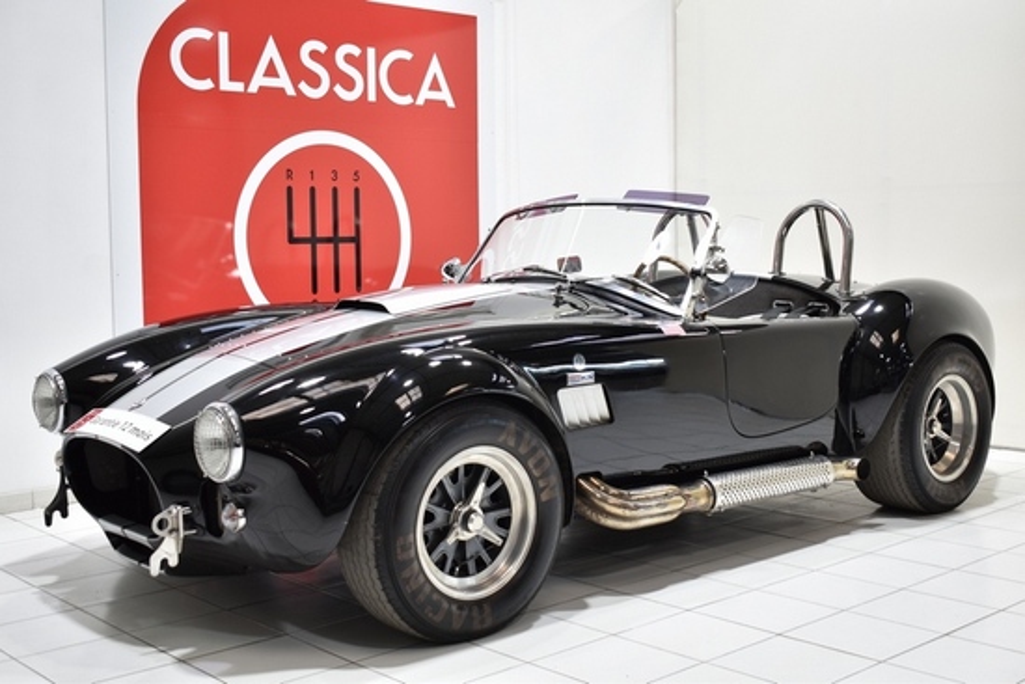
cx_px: 512
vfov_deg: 29.9
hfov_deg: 43.6
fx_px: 1282
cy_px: 342
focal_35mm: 45
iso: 100
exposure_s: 1/15
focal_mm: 30
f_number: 4.2
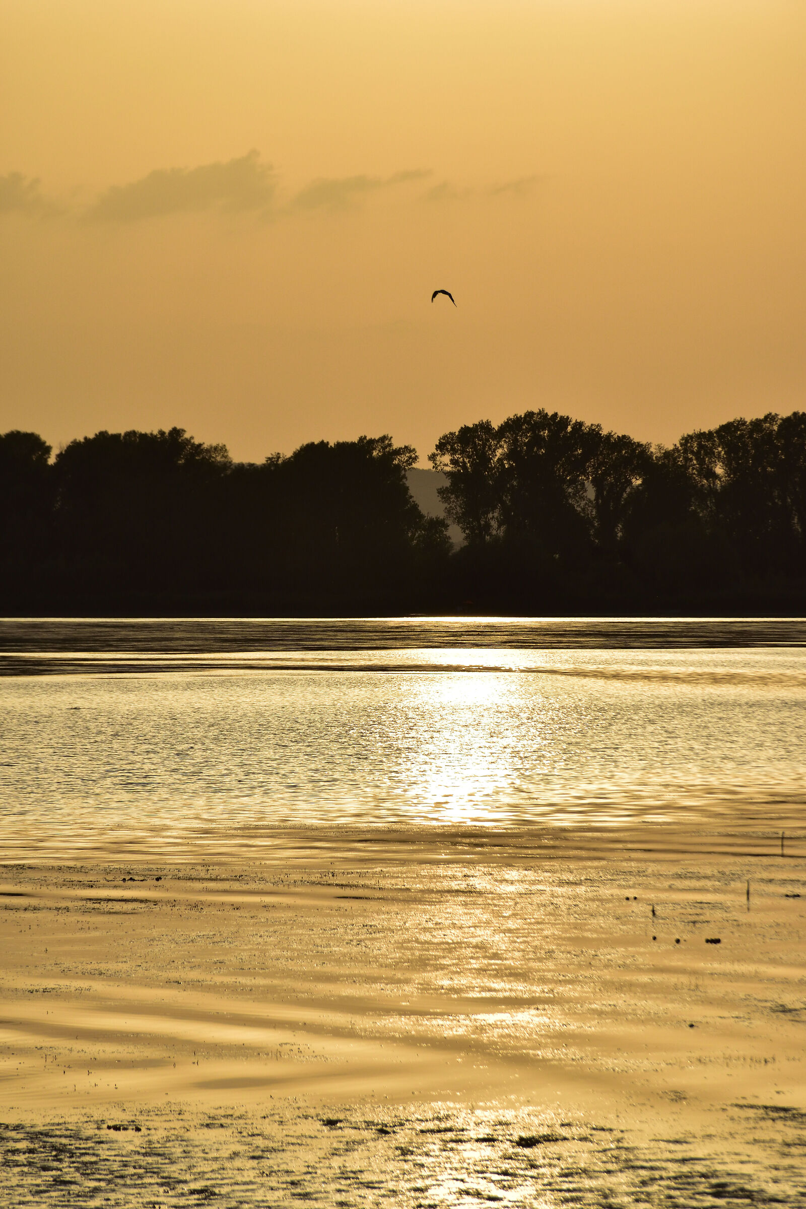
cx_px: 403
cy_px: 604
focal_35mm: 210
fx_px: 7052
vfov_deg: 9.8
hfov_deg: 6.5
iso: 200
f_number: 13
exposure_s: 1/800
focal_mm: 140
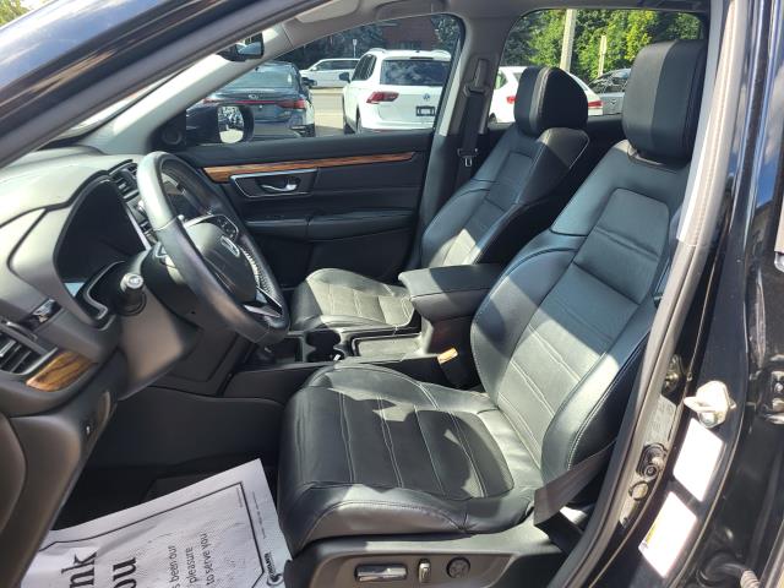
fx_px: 589
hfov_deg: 67.3
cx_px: 392
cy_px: 294
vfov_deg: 53.1
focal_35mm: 26
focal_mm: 5.4
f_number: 1.8
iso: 40
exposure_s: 1/257
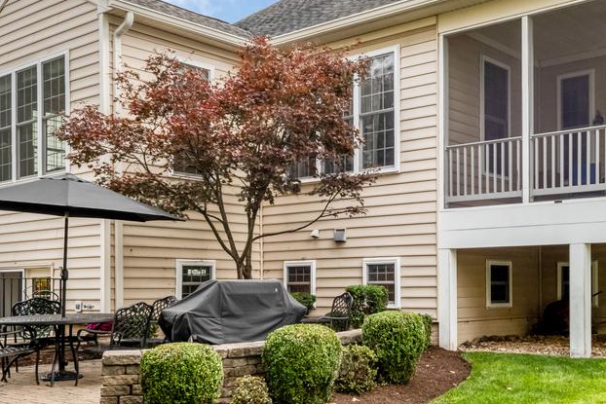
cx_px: 436
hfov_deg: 43.4
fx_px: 741
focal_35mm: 44
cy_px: 191
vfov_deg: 30.5
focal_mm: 19
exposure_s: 1/400
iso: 400
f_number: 8
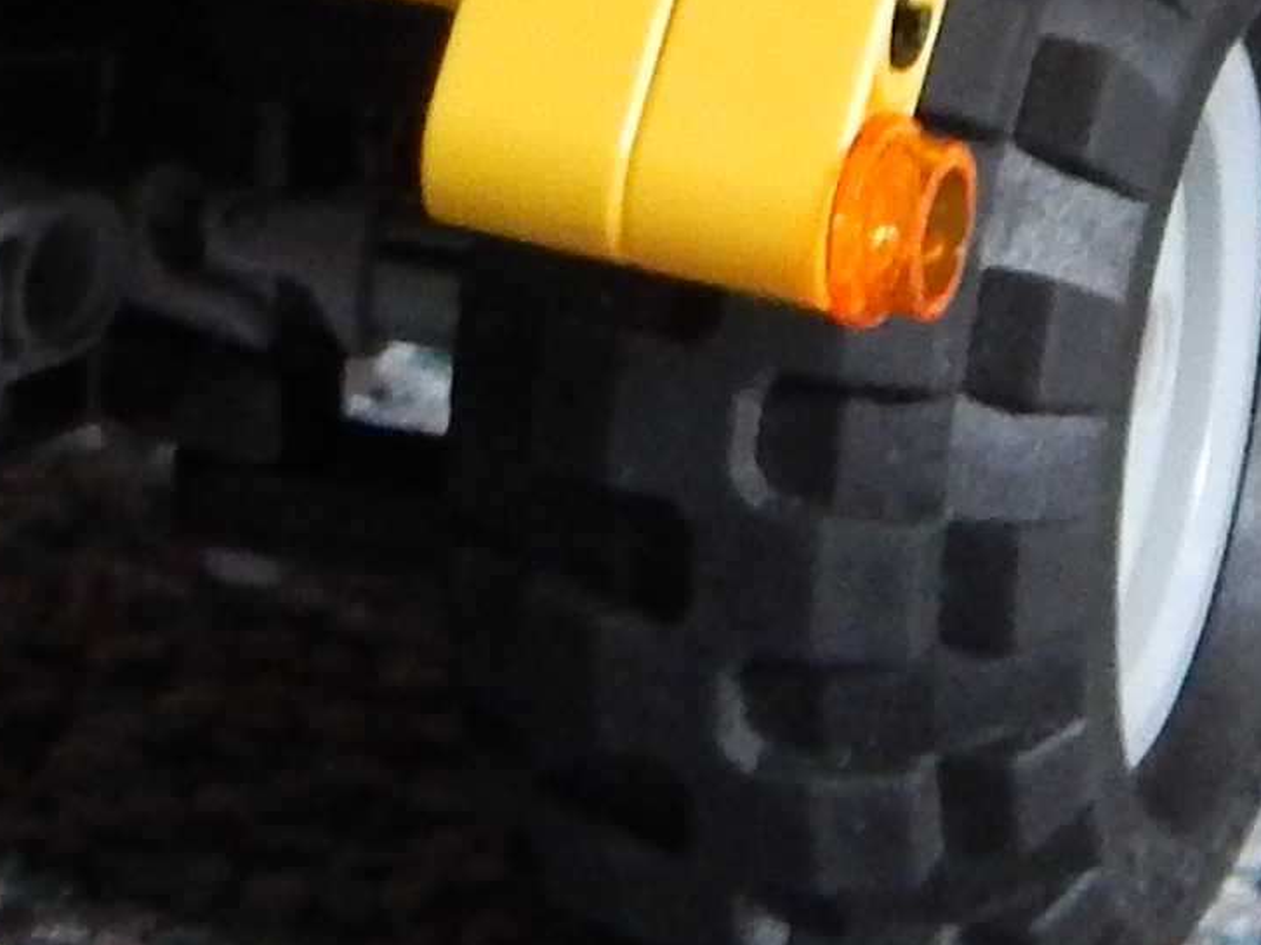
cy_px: -843
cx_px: -469
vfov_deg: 5.3
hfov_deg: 7.2
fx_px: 9942
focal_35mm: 273
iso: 500
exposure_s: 1/8
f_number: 3.6
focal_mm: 7.7
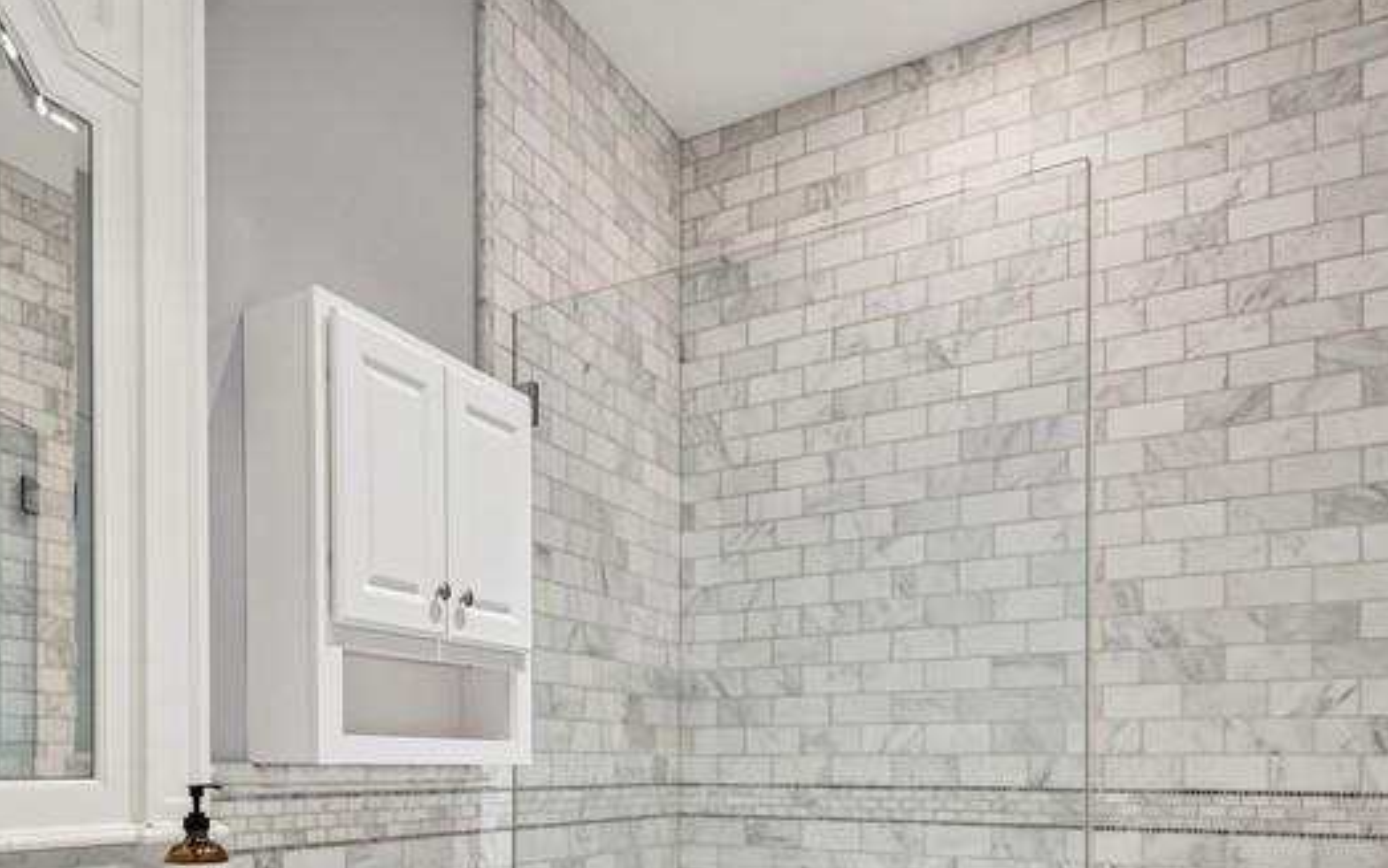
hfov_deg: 65.6
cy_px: 780
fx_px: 1059
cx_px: 528
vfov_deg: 41.1
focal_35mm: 28
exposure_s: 1/8
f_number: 9
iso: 200
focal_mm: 16
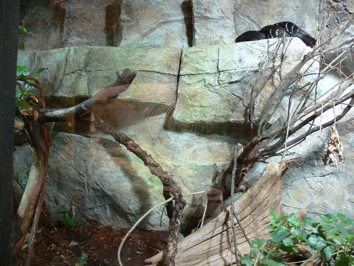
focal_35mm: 35
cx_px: 177
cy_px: 133
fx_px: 358
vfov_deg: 40.7
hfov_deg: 52.6
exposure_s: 1/15
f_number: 2.8
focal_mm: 7.4
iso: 200
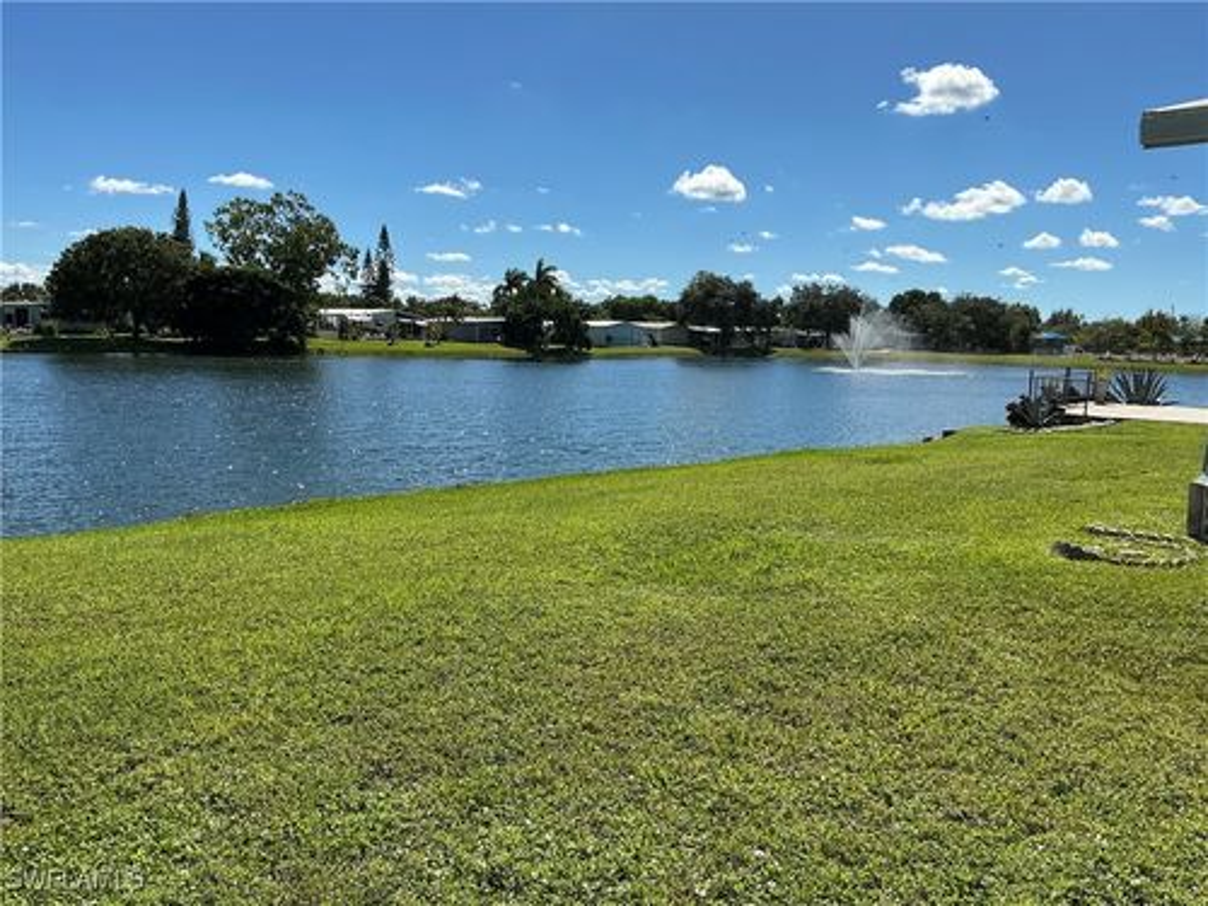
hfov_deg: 63.4
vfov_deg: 49.7
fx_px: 977
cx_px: 604
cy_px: 453
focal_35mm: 28
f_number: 1.8
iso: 25
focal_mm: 3
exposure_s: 1/2801
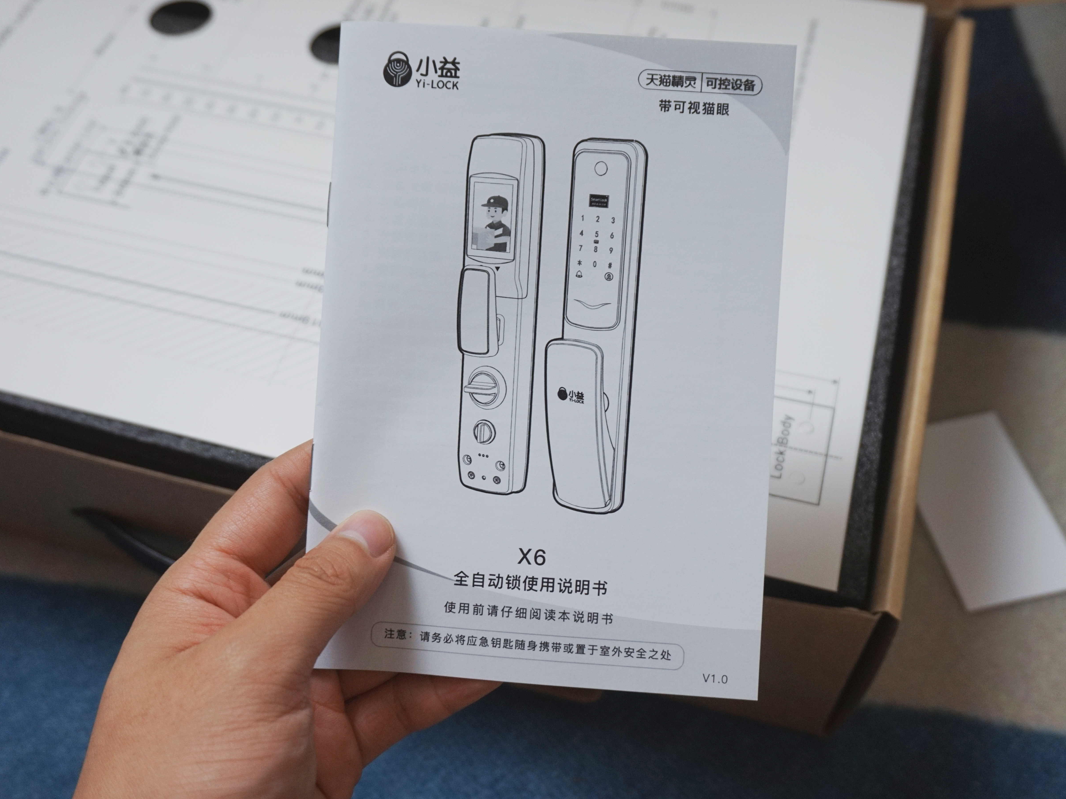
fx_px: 1109
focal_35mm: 36
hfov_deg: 51.3
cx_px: 518
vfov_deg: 39.7
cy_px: 399
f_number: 4
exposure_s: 1/60
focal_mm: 22
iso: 400
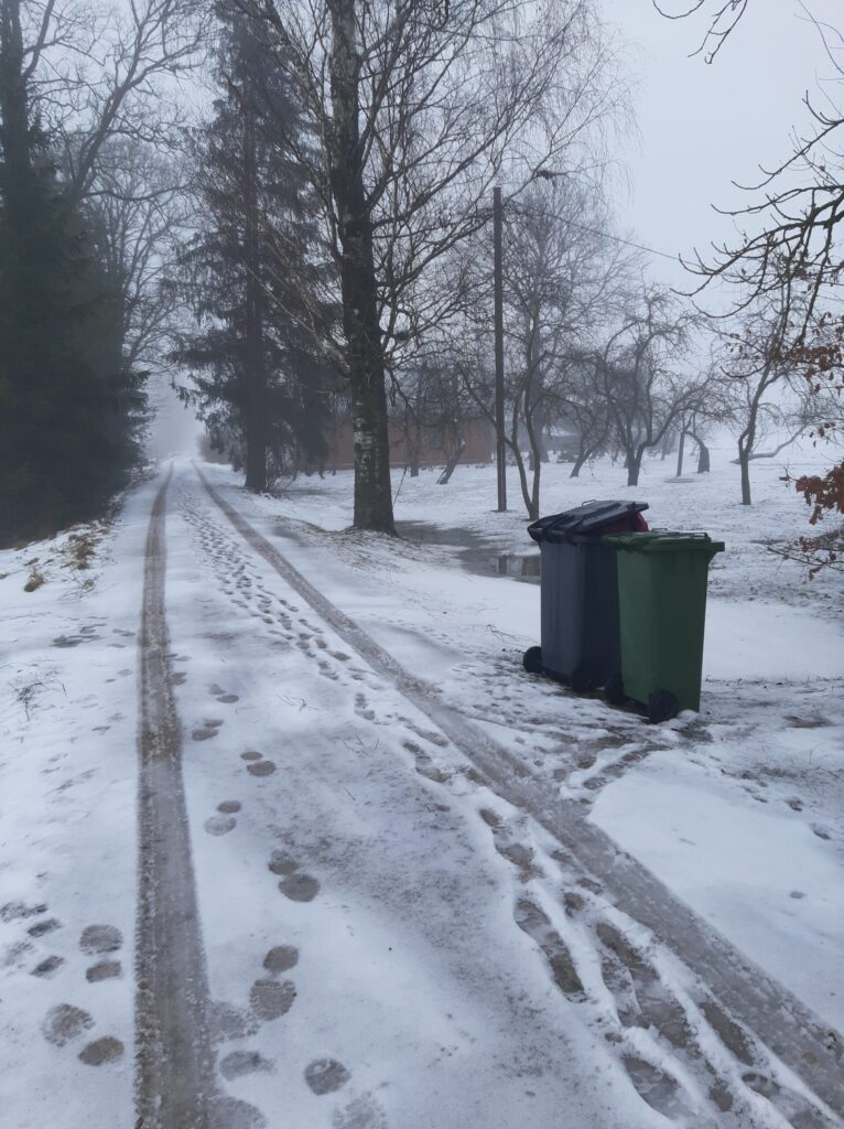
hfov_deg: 53.0
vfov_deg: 67.4
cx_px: 422
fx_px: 847
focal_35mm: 26
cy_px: 564
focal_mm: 3.93
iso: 50
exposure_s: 1/100
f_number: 1.7
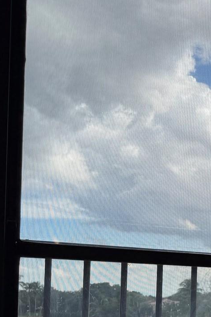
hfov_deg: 15.4
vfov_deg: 26.7
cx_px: 412
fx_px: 633
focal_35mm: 72
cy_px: 311
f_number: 1.78
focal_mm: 6.76
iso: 80
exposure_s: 1/2611
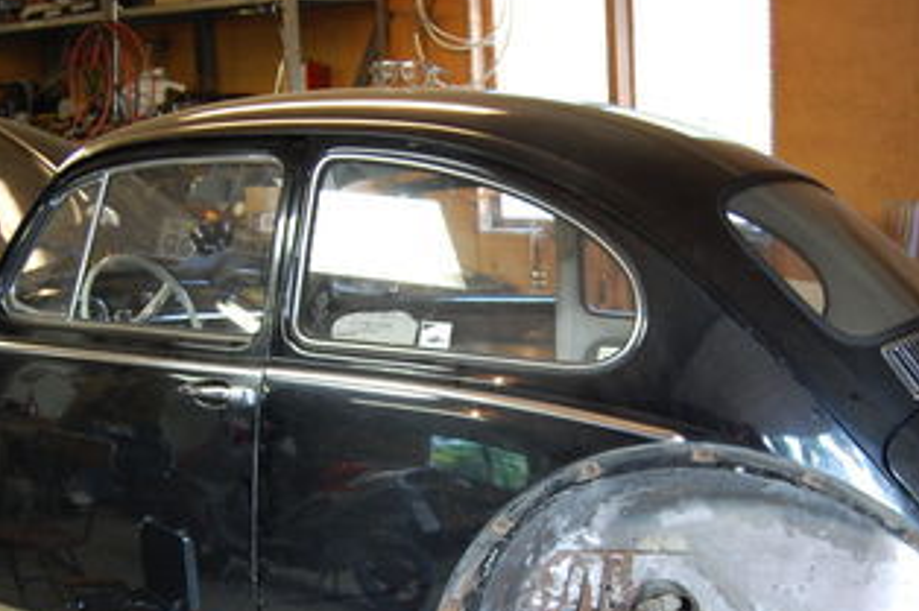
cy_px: 412
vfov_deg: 24.5
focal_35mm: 55
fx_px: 1403
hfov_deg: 36.3
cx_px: 460
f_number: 3.5
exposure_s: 1/30
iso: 720
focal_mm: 18
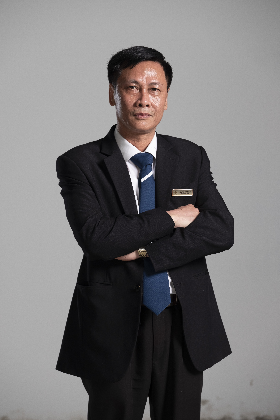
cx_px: 140
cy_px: 210
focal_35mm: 131
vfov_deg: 15.6
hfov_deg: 10.5
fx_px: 1528
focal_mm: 87.1
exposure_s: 1/160
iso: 200
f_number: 4
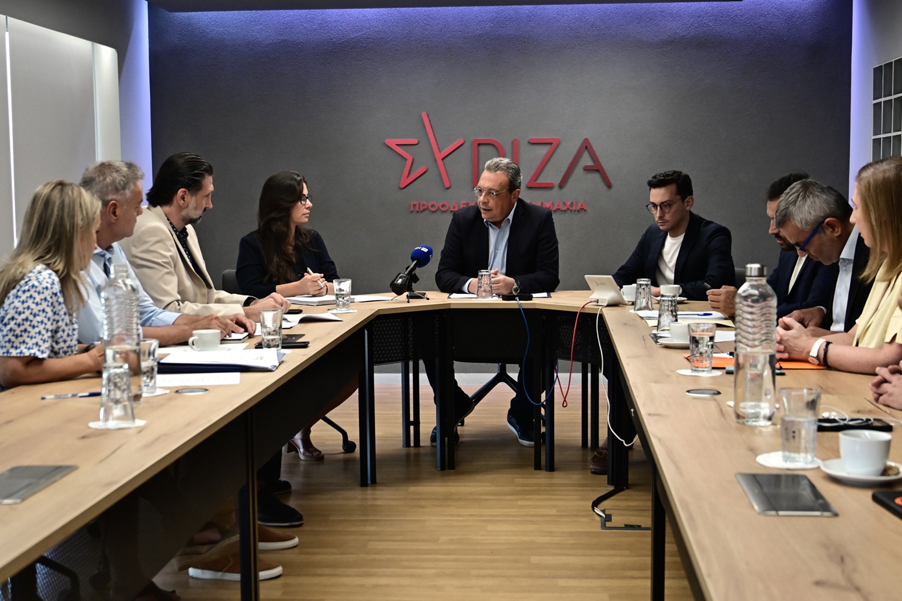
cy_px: 300
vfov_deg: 27.5
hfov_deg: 40.4
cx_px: 451
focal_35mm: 49
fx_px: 1227
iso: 1600
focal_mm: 33
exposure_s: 1/400
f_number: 4
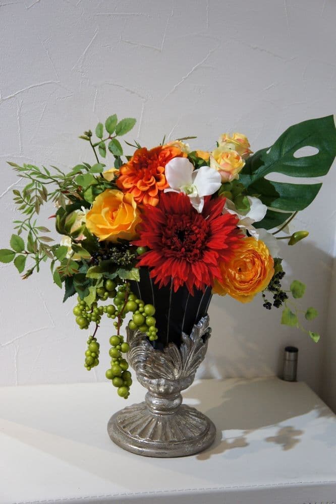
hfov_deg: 22.1
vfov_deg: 32.6
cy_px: 252
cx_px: 168
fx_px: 862
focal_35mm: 62
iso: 800
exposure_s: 1/80
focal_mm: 41
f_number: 4.5
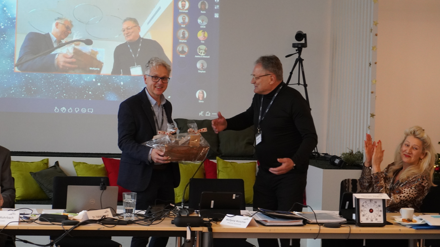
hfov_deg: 24.2
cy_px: 94
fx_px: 1027
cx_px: 194
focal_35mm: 88
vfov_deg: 13.7
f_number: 5.6
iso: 2500
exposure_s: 1/160
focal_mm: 50
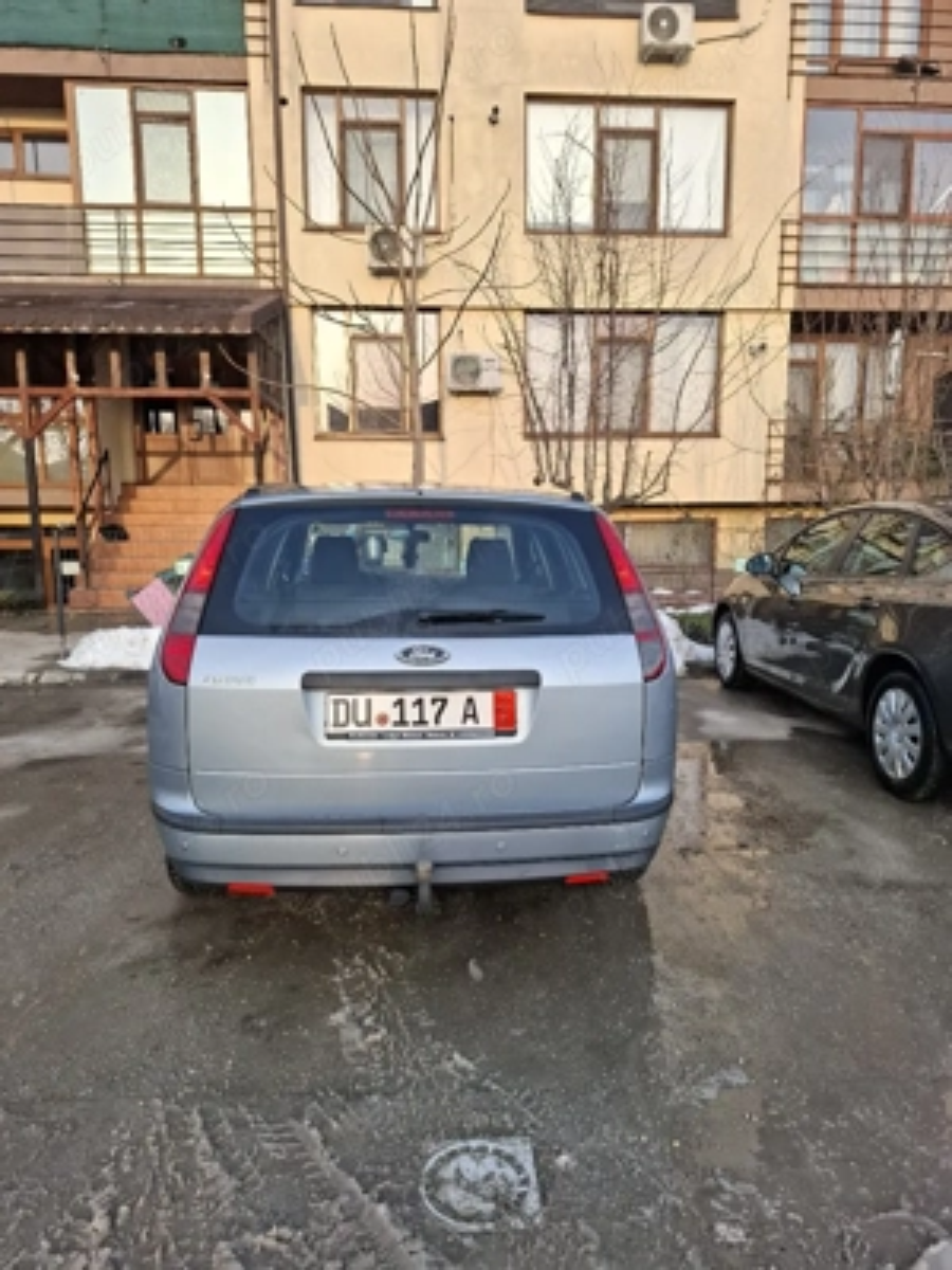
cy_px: 635
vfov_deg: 73.9
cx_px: 476
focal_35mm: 23
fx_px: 843
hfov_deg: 58.9
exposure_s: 1/667
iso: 50
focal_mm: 5.54
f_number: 1.8
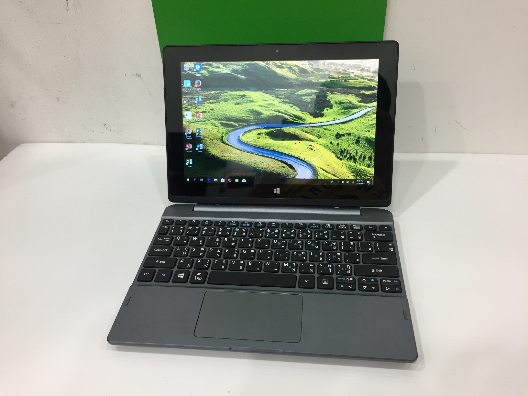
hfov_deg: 61.7
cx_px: 264
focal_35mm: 29
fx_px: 442
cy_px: 198
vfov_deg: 48.2
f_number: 2.2
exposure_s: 1/33
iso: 80
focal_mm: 4.15
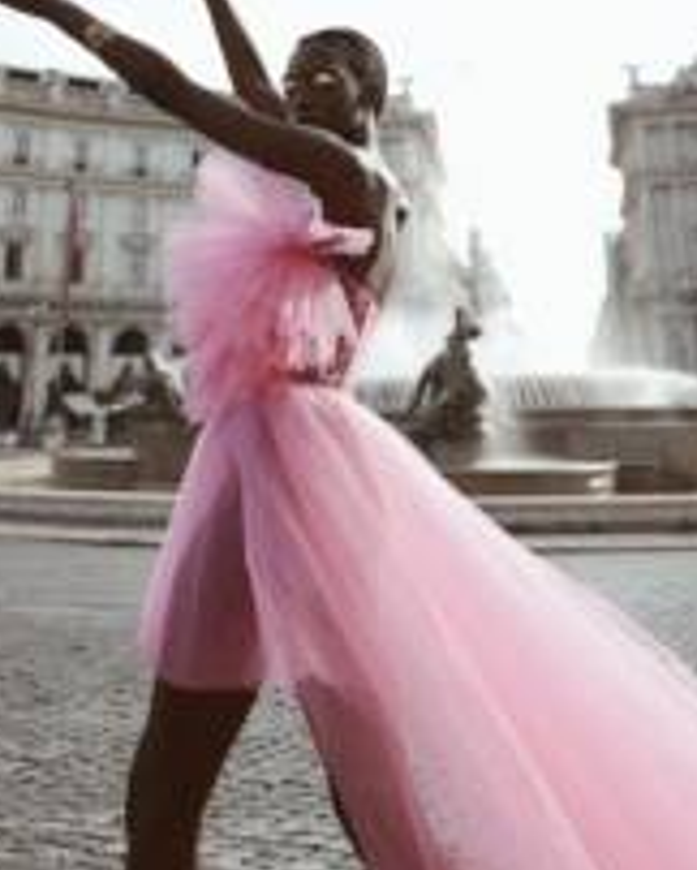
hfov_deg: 34.9
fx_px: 1107
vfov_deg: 42.0
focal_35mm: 43
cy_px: 616
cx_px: 314
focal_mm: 24
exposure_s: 1/2000
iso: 250
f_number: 2.8
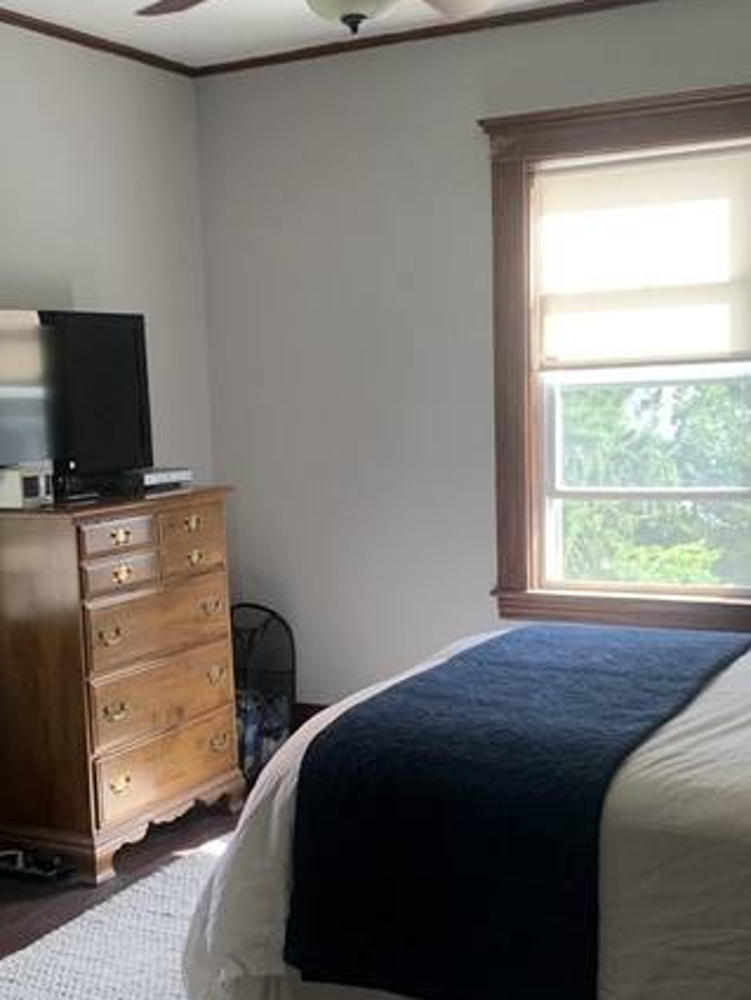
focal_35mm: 47
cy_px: 574
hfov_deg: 30.9
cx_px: 339
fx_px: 1359
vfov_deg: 40.3
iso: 80
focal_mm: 4.25
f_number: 1.8
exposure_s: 1/121
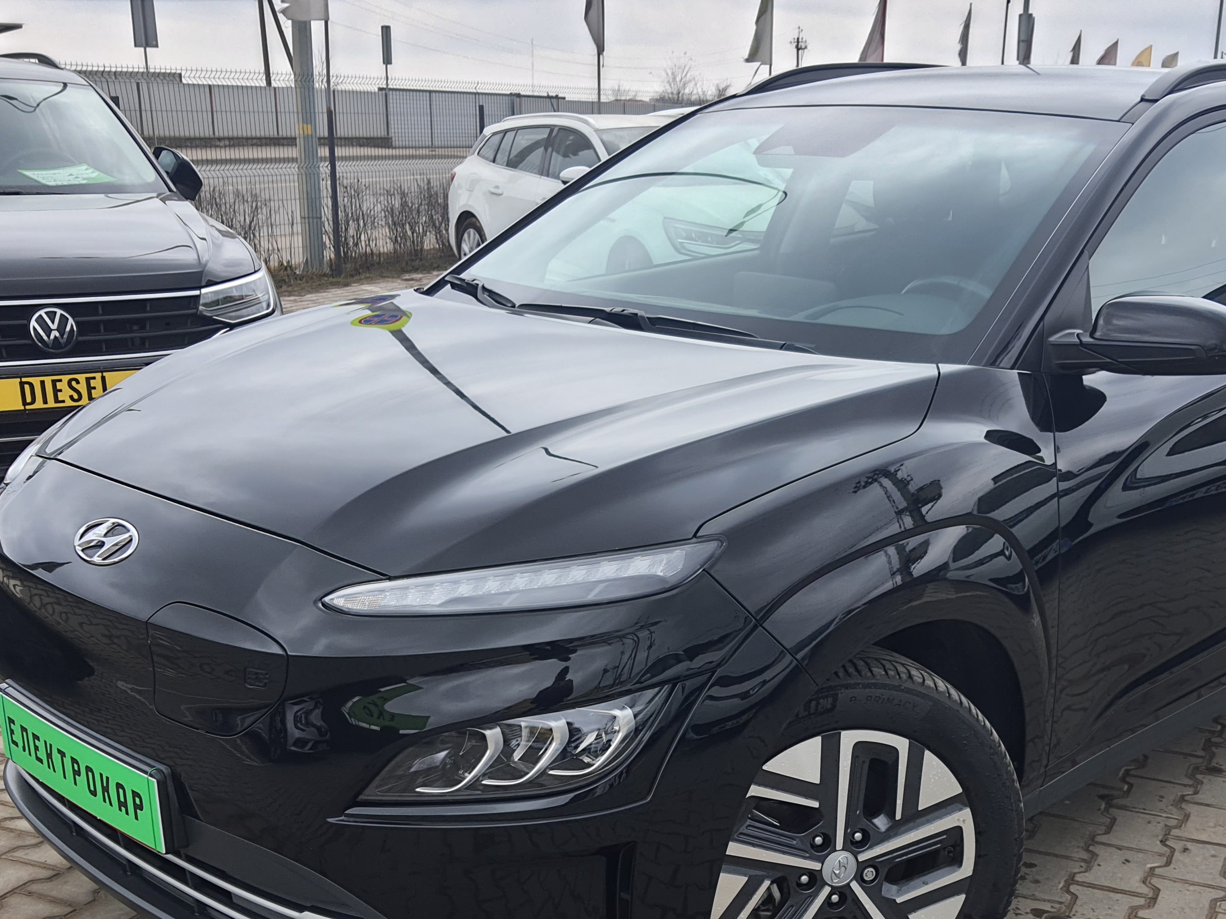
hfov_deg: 43.6
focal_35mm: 43
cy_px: 682
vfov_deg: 33.0
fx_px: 1523
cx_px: 733
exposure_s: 1/453
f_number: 1.7
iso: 50
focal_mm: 4.32
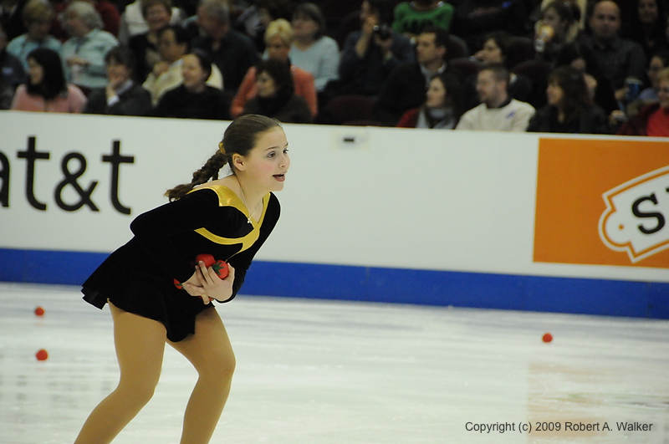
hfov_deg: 8.1
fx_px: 4732
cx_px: 334
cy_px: 222
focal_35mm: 255
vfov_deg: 5.4
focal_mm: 170
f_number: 5.6
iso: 3200
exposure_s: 1/800
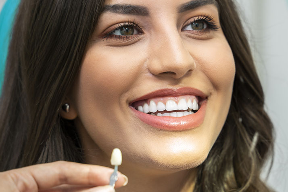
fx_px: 1008
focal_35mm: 126
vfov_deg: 10.9
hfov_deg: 16.2
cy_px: 142
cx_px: 187
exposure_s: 1/125
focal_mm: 75
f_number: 4
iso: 160
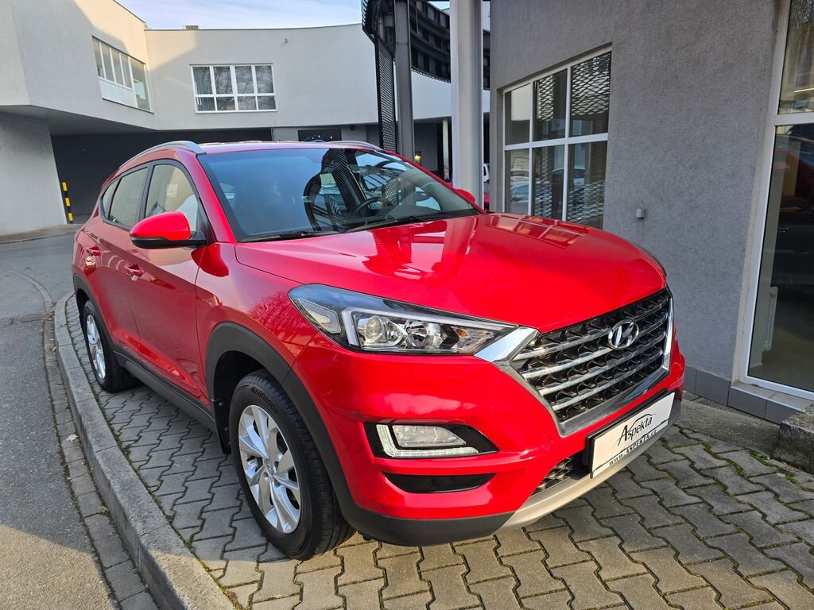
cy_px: 305
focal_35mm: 23
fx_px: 541
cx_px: 407
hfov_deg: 73.9
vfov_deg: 58.9
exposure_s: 1/180
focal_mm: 6.3
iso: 12
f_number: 1.7
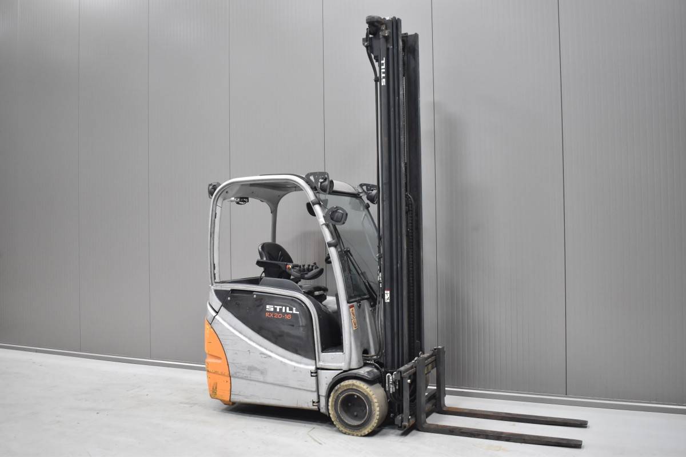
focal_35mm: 33
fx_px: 629
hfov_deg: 57.2
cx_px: 343
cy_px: 228
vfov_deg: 40.0
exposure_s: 1/60
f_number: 3.8
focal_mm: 22
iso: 1600
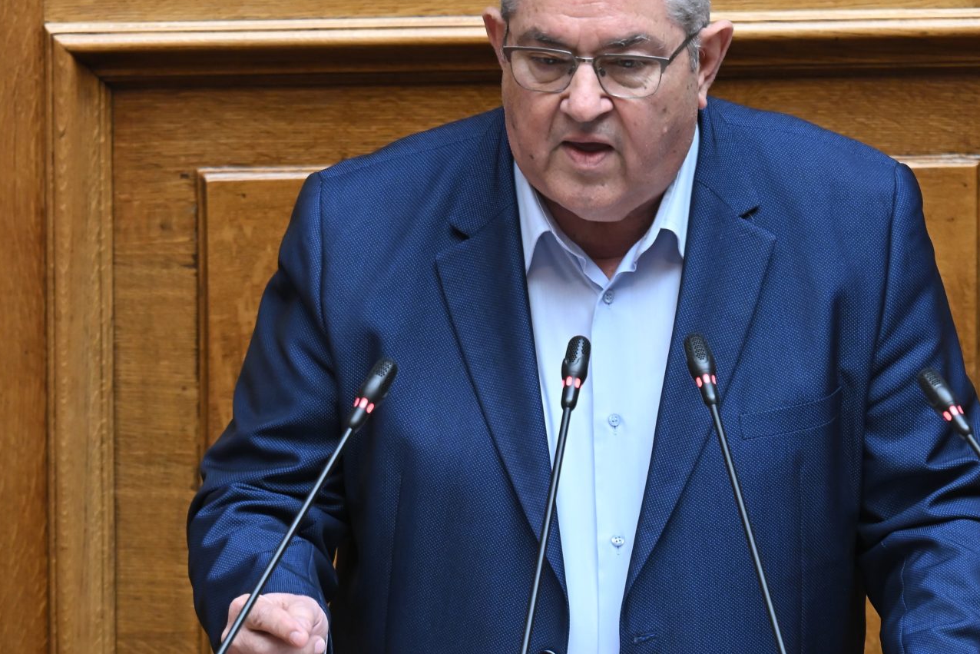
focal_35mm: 706
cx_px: 683
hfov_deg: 2.9
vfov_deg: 1.9
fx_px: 19220
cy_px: 347
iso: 2800
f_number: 6
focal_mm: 440
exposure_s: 1/250
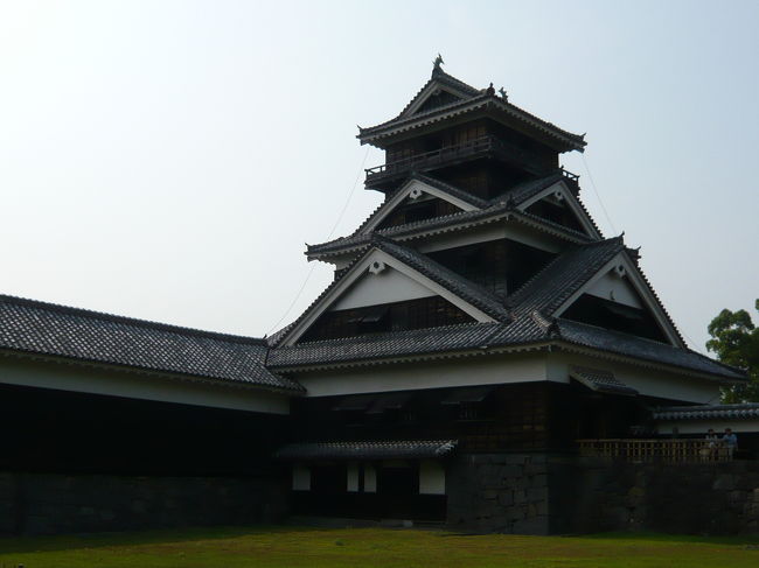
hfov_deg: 45.8
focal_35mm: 41
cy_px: 284
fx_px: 899
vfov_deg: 35.1
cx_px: 380
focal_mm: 4.6
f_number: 8
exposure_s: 1/400
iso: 100
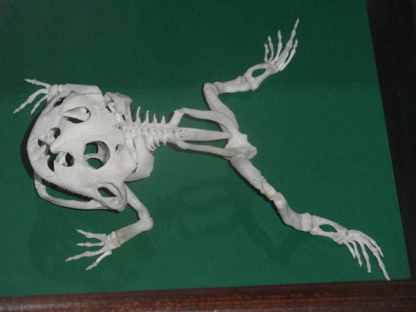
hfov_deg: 13.2
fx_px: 1803
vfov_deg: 9.9
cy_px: 156
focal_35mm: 150
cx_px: 208
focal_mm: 24.6
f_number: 4.4
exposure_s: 1/60
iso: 200
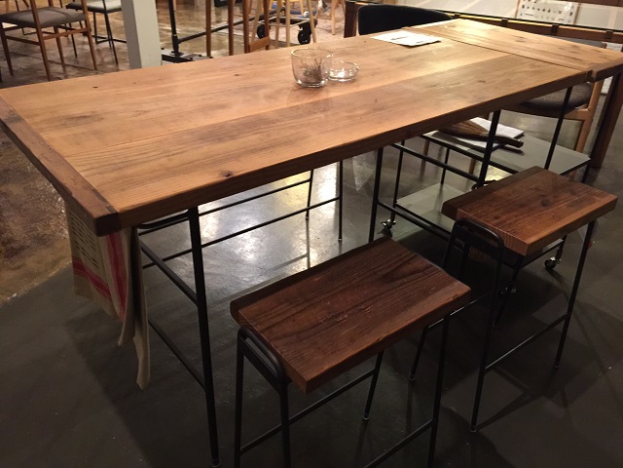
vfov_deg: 48.2
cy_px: 234
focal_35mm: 29
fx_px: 522
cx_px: 312
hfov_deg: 61.7
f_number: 2.2
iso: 125
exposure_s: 1/10
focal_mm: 4.15
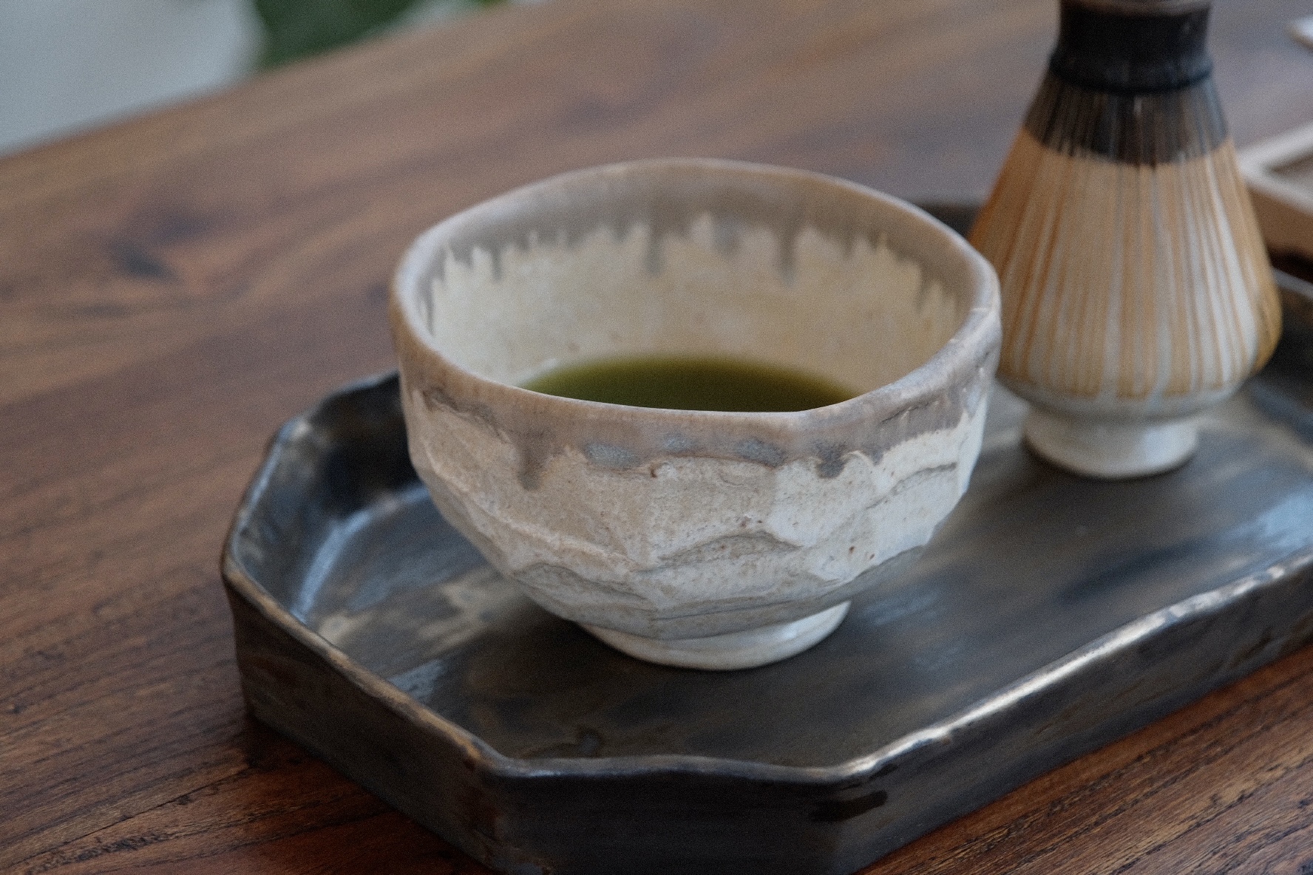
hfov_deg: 20.2
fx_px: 3683
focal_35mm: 101
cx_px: 656
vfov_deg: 13.6
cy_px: 438
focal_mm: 67.5
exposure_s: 1/8
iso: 640
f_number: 4
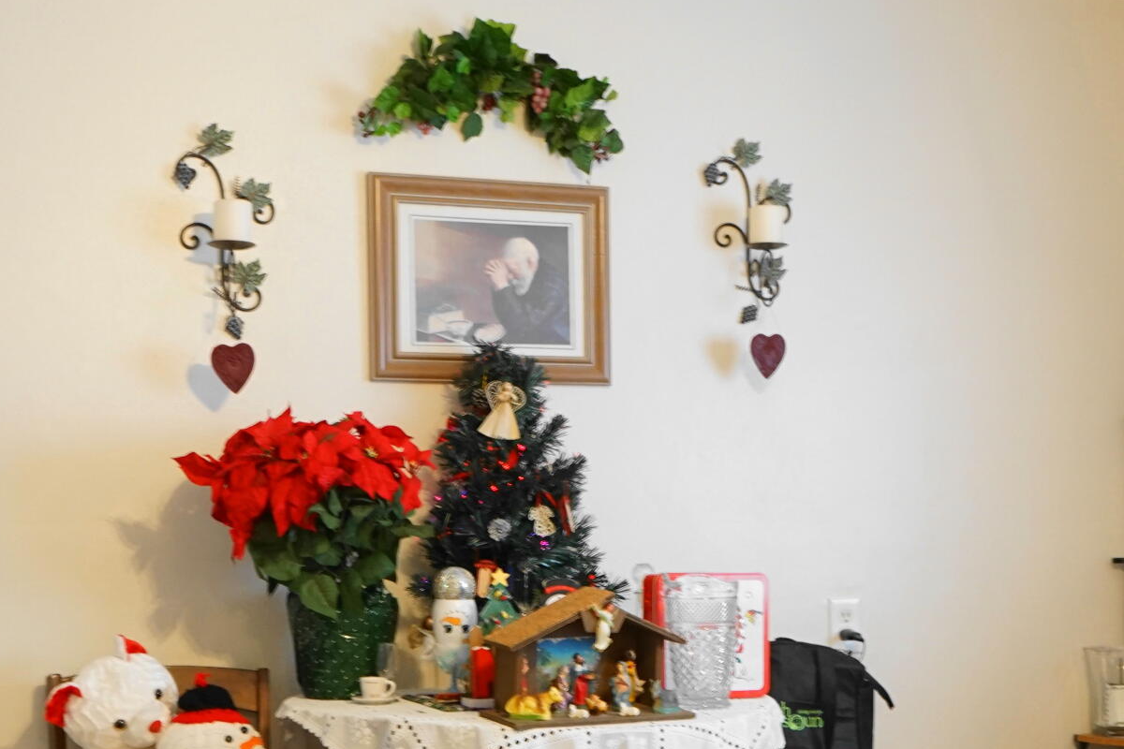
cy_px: 624
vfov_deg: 19.2
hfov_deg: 28.7
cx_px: 731
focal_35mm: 70
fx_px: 2185
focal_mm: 28
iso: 1000
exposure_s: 1/4
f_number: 8
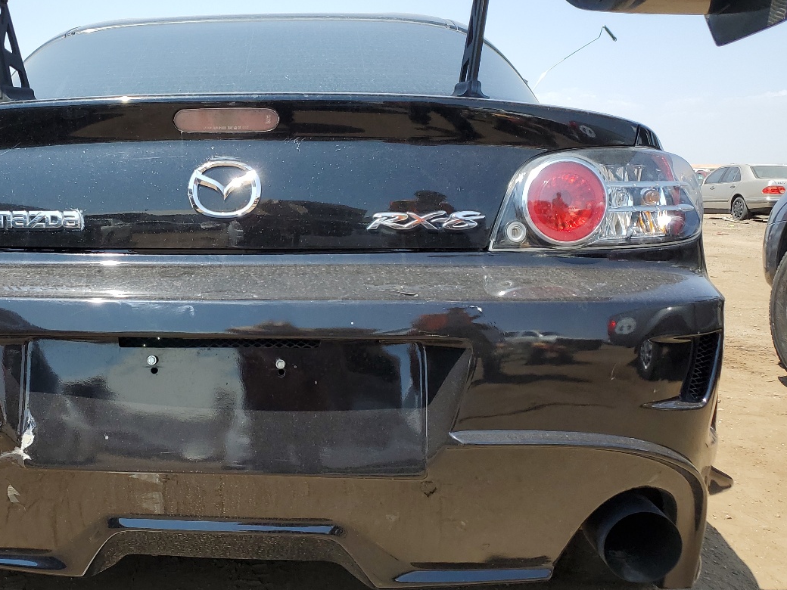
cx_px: 225
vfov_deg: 35.9
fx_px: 909
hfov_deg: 45.6
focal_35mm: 40
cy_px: 272
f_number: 1.5
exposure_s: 1/1667
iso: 50
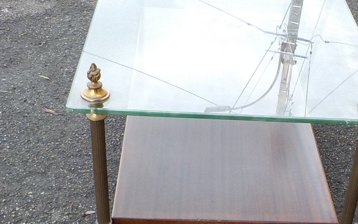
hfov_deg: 31.6
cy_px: 188
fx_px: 625
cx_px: 248
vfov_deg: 20.0
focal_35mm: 64
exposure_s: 1/200
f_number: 3.3
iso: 125
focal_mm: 4.1
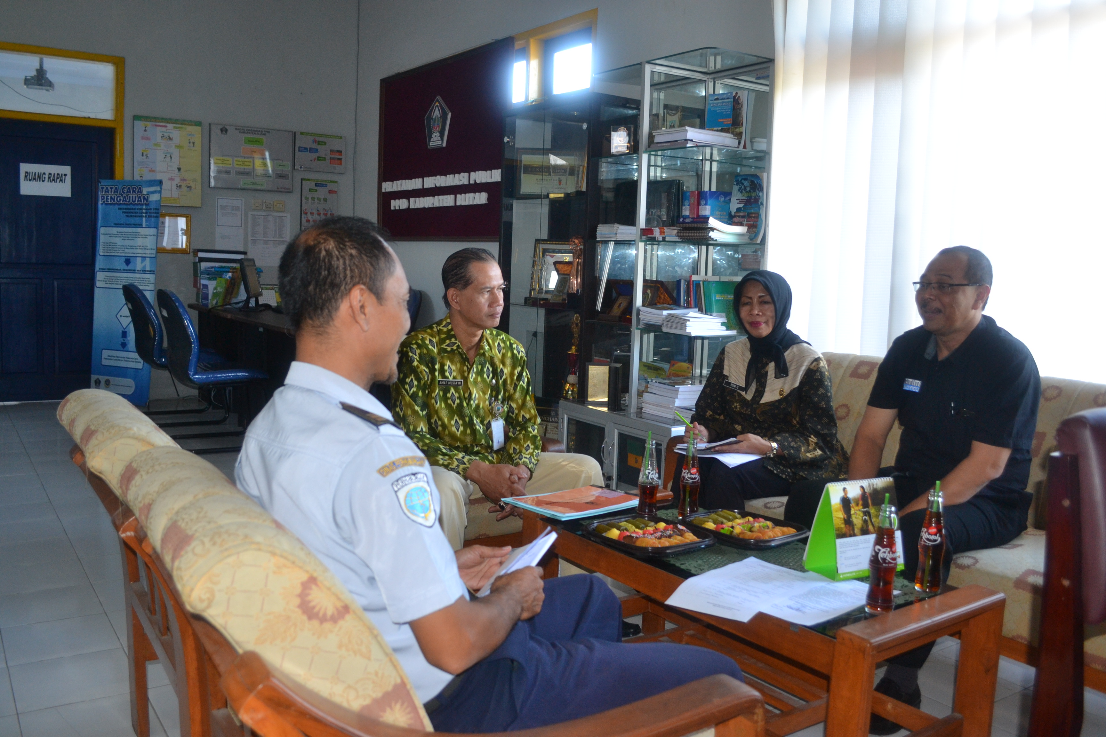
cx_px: 553
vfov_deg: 43.6
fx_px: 922
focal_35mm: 30
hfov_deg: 61.9
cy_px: 368
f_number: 3.8
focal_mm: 20
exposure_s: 1/60
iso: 720
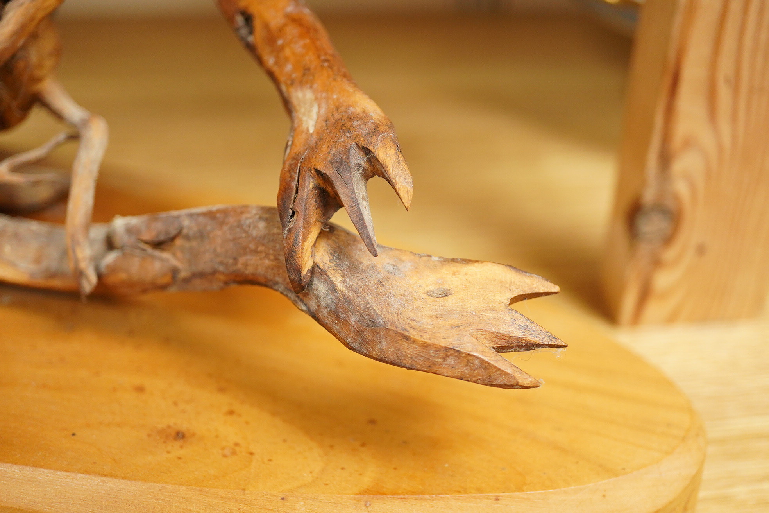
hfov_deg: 43.6
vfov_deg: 29.9
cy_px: 256
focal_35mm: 45
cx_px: 384
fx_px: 961
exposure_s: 1/250
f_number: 3.5
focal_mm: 30
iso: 2500
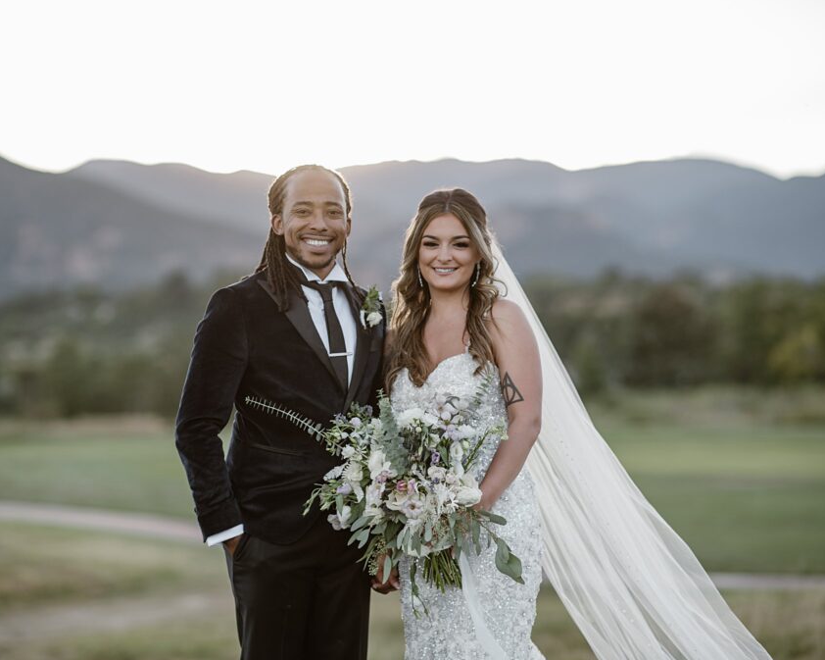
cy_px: 328
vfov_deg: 15.9
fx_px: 2368
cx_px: 391
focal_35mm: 97
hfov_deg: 19.8
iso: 250
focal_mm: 85
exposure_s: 1/1000
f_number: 2
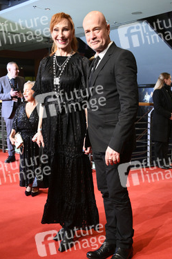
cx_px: 90
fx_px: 337
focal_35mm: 47
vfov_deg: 41.9
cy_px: 136
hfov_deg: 28.6
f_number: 5
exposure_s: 1/250
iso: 6400
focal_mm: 44
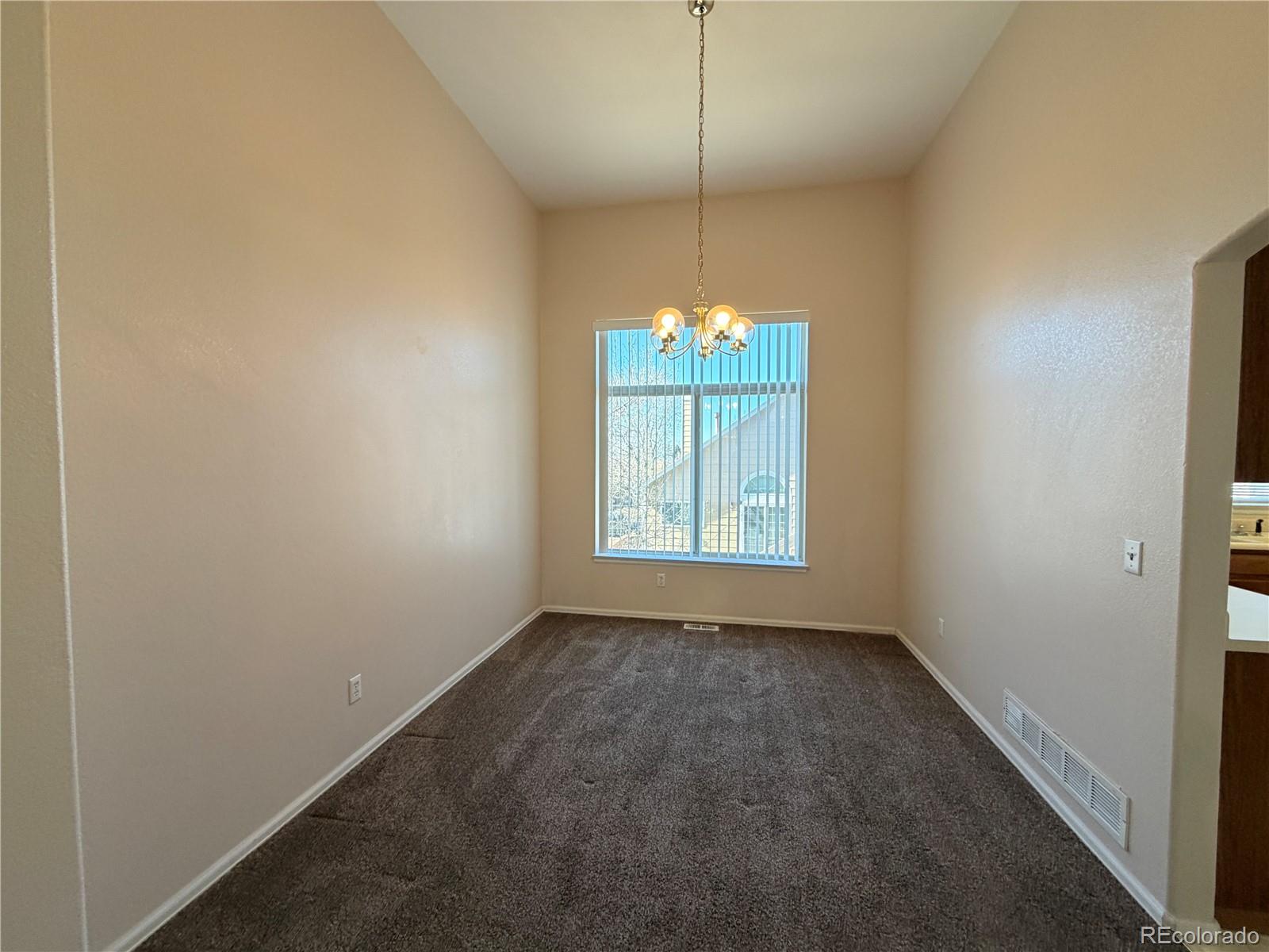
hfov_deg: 102.1
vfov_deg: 85.7
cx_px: 634
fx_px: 513
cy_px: 476
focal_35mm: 14
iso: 125
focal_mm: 2.22
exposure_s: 1/120
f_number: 2.2
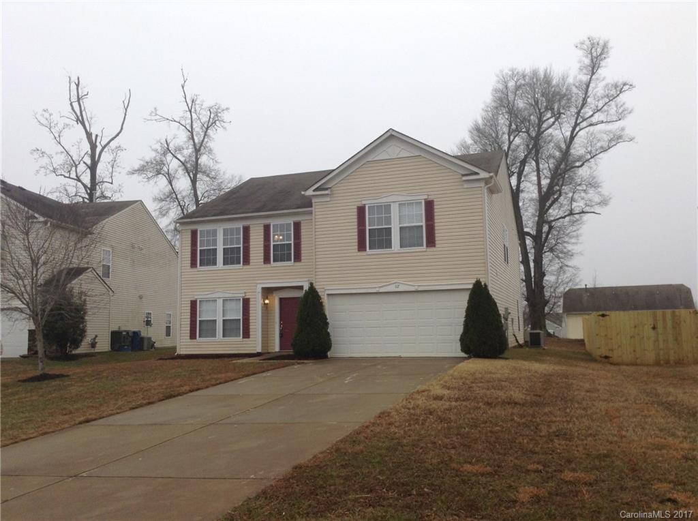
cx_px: 349
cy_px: 260
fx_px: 664
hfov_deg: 55.4
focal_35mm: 33
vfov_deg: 42.8
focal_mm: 3.3
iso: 25
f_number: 2.4
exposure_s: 1/137
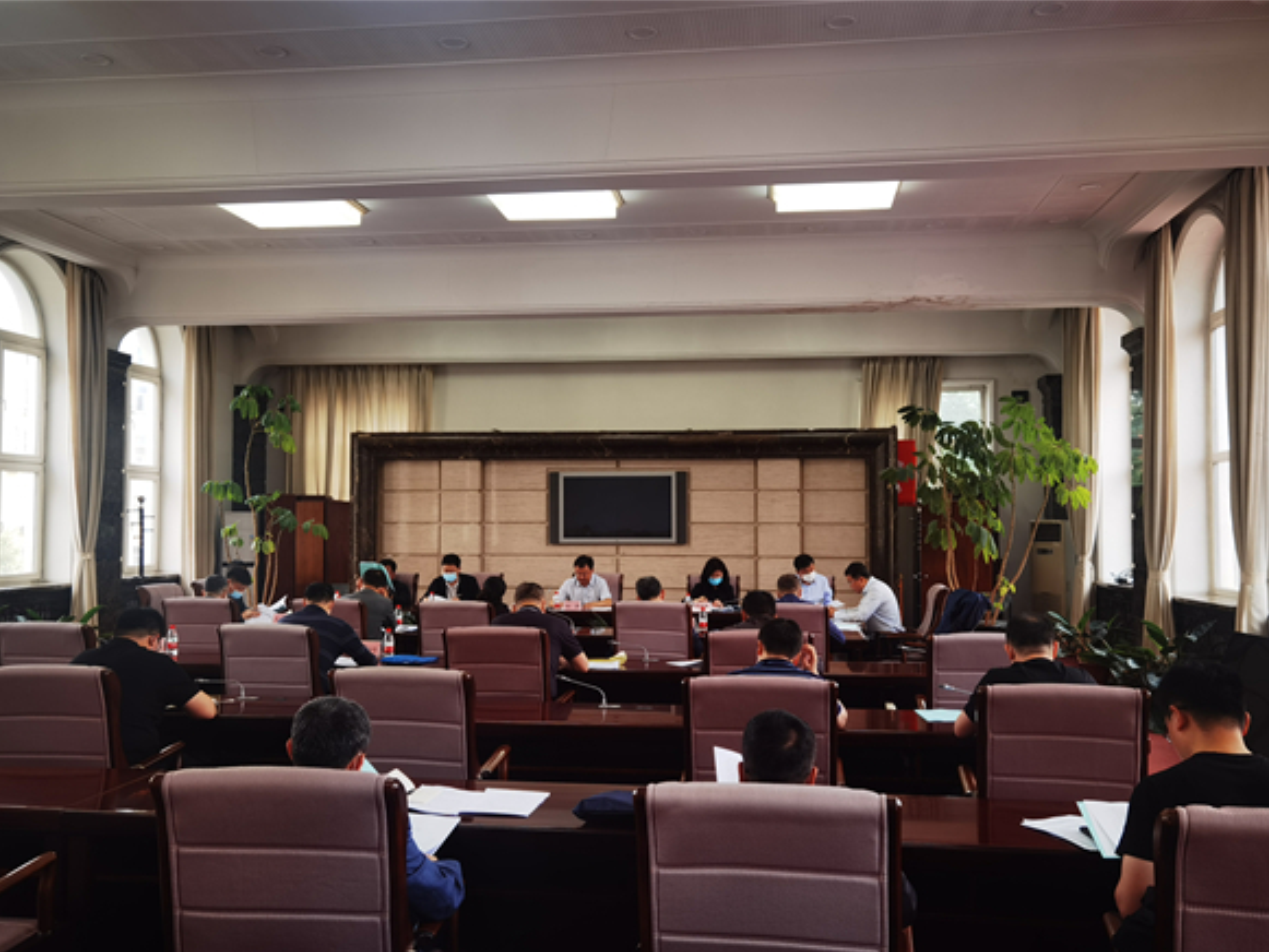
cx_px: 622
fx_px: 1173
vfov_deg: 44.2
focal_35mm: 32
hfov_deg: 56.8
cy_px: 489
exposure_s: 1/114
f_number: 1.9
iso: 50
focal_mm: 6.71
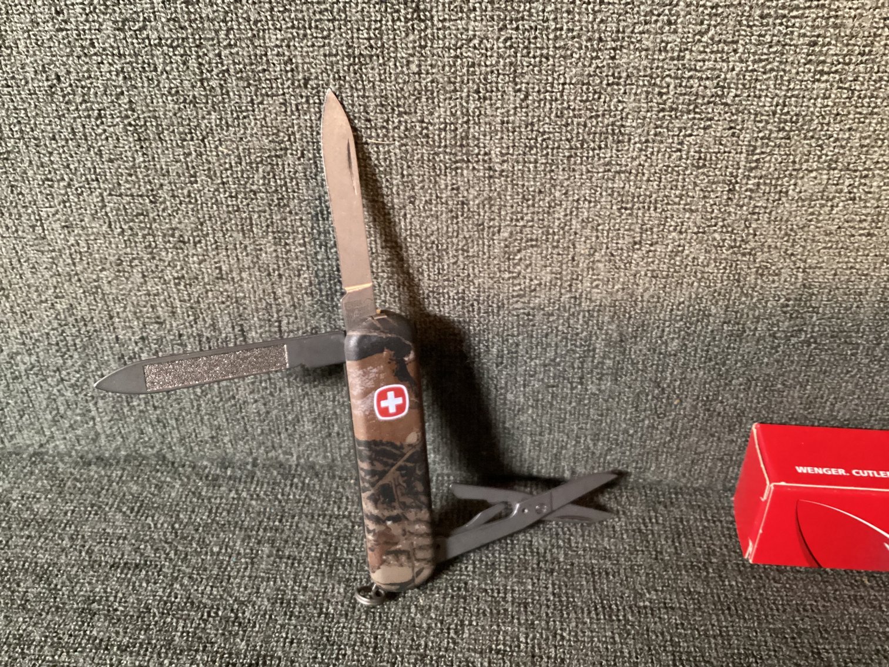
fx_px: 796
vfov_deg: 45.4
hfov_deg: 58.3
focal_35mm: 31
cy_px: 334
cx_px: 444
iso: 640
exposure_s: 1/30
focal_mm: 3.3
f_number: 2.4
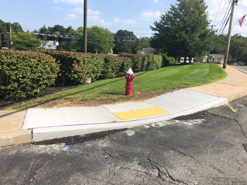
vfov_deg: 49.7
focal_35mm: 28
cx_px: 124
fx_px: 200
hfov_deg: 63.4
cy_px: 92
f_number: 1.8
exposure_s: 1/2404
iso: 20
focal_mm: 4
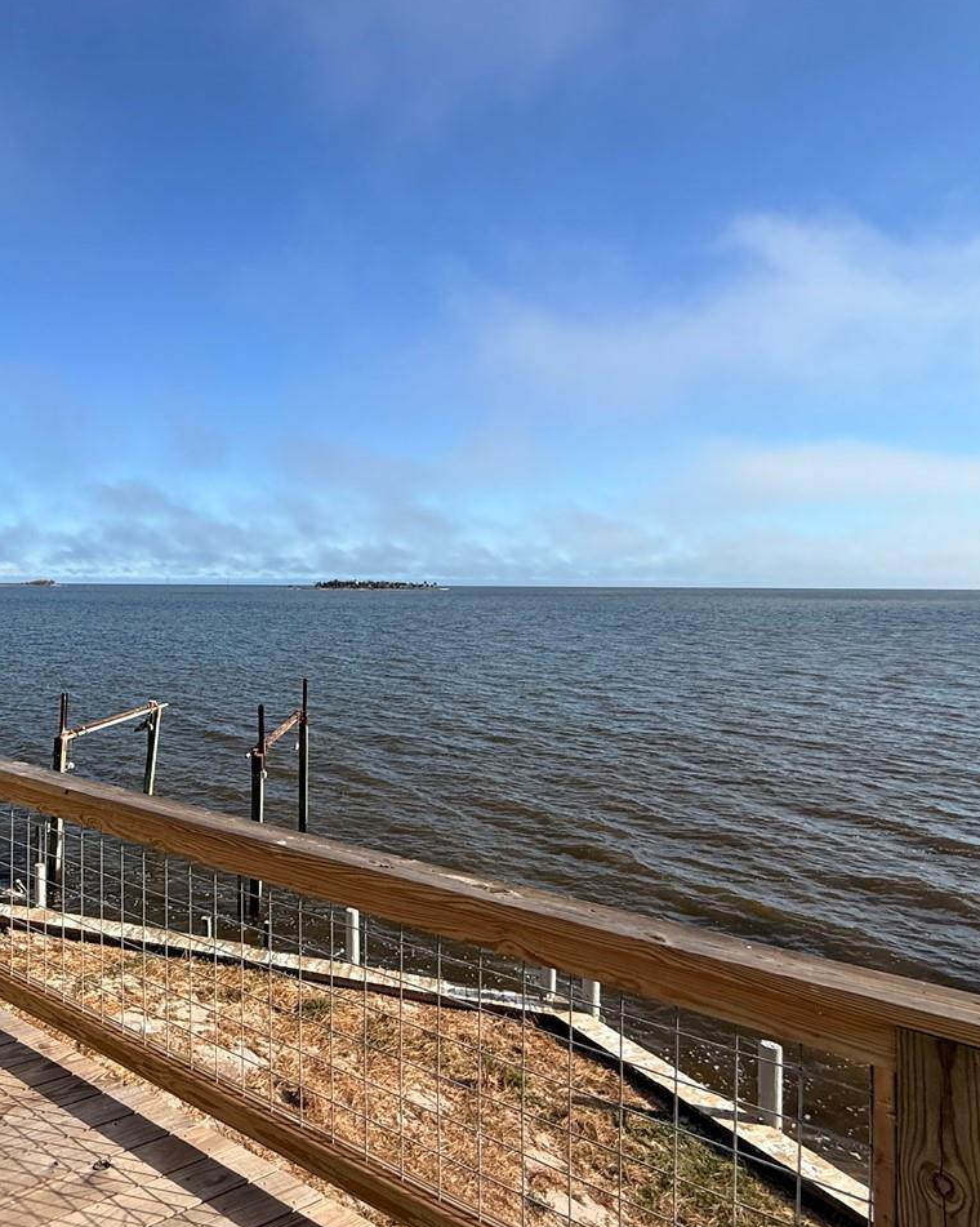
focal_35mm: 23
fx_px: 834
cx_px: 143
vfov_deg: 72.6
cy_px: 581
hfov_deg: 54.8
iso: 50
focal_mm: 2.22
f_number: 2.2
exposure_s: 1/2165
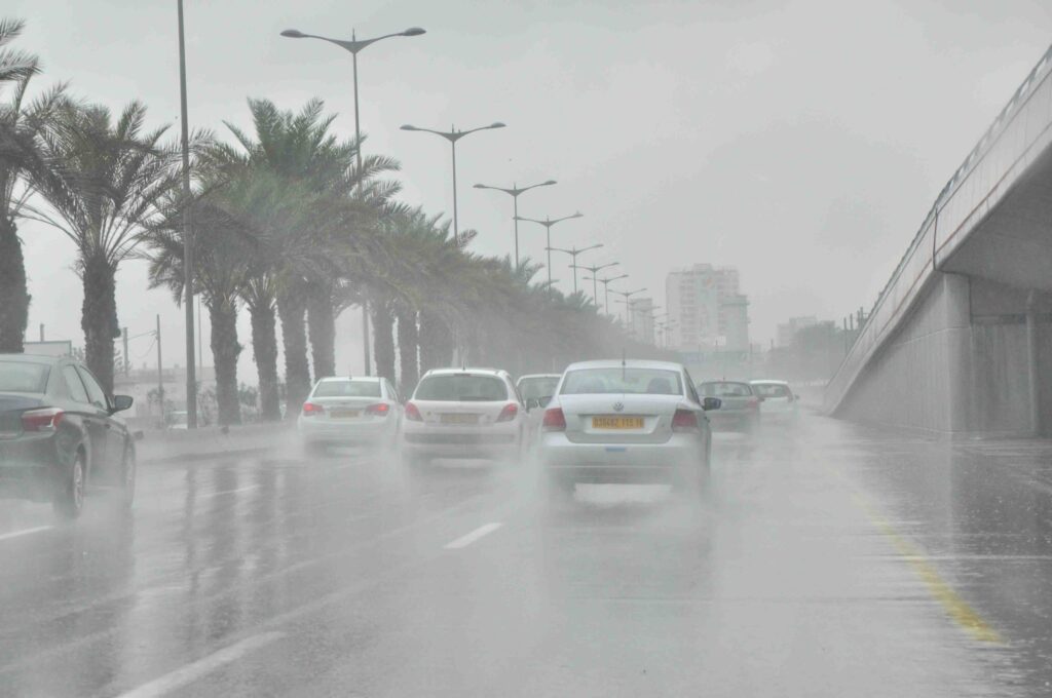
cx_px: 526
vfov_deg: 10.1
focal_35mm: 135
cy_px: 349
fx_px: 3940
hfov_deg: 15.2
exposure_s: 1/200
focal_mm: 90
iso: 800
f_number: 13
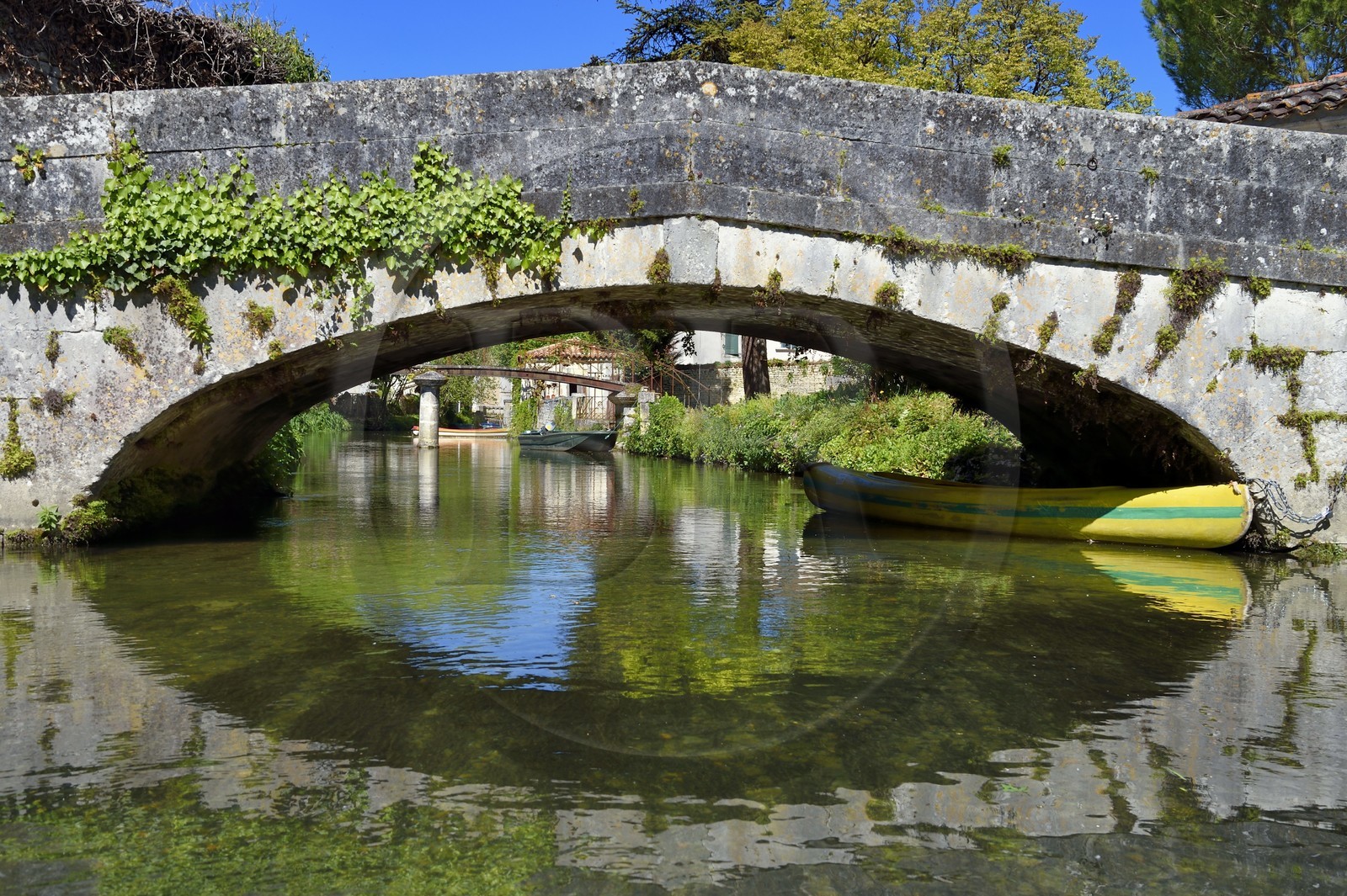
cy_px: 448
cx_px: 674
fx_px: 1496
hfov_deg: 48.5
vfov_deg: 33.4
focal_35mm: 40
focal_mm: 40
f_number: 11
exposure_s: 1/320
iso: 200
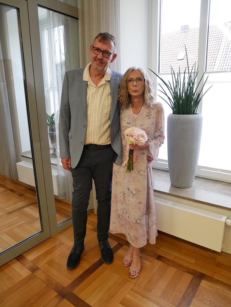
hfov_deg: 56.9
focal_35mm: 24
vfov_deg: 71.6
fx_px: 213
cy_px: 154
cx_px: 116
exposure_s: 1/60
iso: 200
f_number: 3.5
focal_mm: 12
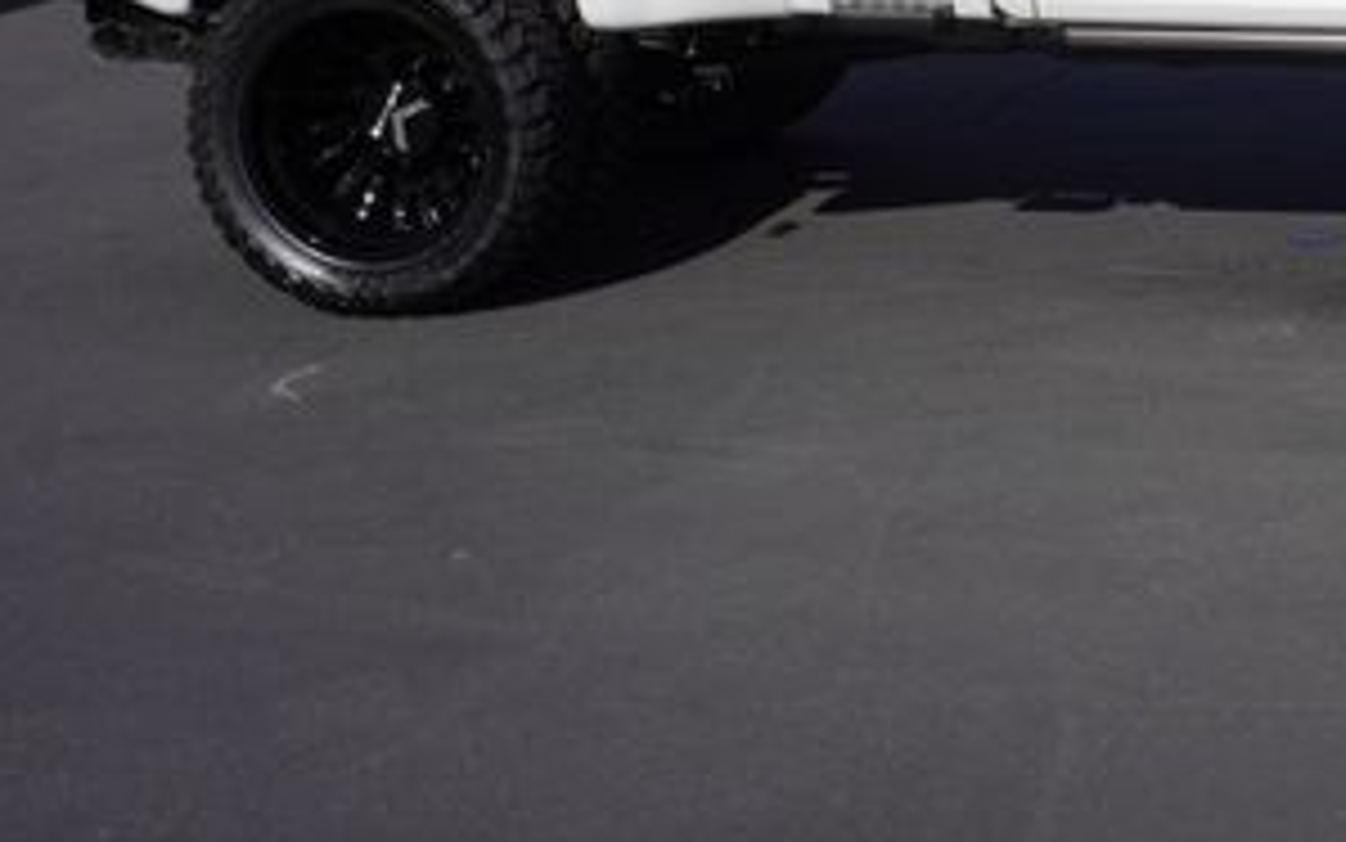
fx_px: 2642
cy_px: -63
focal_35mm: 72
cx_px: 1287
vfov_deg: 17.5
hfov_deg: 27.3
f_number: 10
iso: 100
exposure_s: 1/400
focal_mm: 22
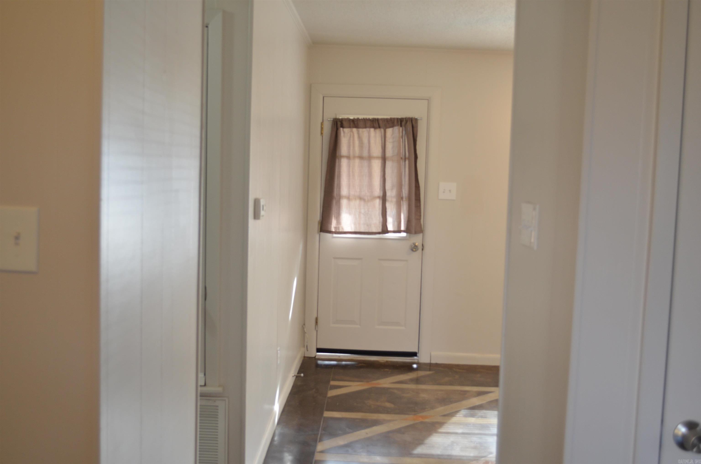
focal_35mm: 39
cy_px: 232
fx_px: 758
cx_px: 350
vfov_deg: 34.1
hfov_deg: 49.6
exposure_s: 1/60
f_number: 4.2
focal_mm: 26
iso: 450
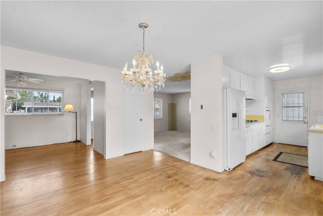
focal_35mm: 16
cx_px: 162
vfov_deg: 73.8
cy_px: 108
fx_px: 144
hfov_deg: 96.7
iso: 2000
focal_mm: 16
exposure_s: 1/80
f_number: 8
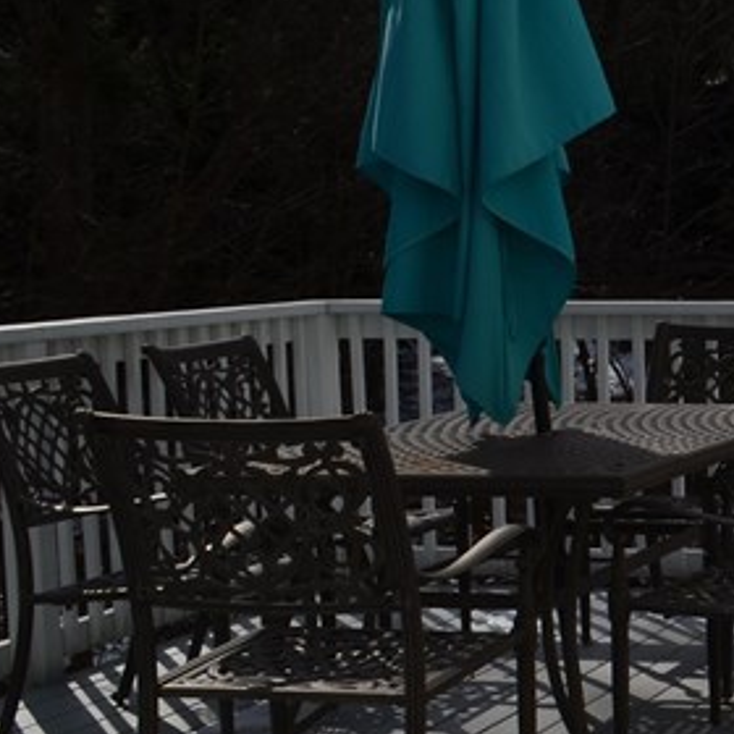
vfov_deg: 19.5
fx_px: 2135
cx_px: 1260
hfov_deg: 16.7
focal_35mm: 89
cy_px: 379
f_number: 13
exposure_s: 1/320
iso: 100
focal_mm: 18
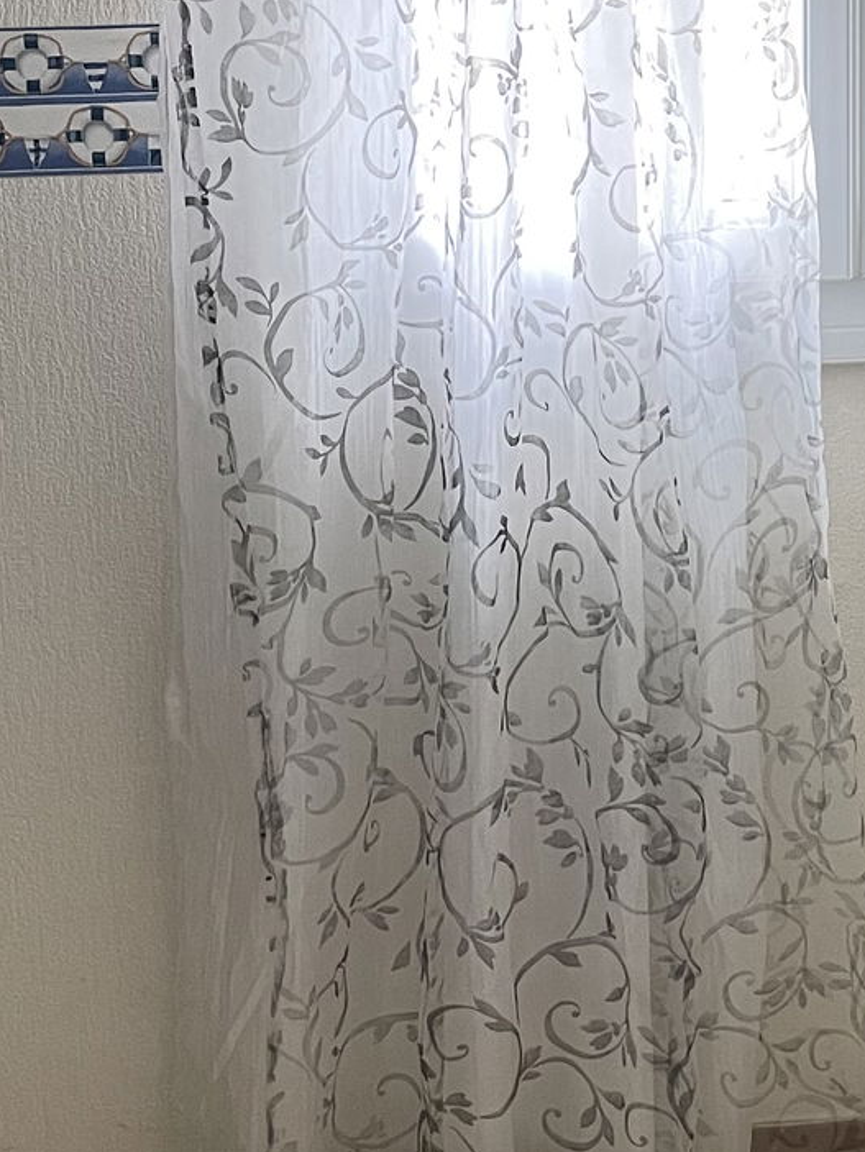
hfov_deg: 18.0
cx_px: 942
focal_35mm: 79
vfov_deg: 23.6
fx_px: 2631
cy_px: -2
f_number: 1.6
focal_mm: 4.2
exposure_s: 1/60
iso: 250
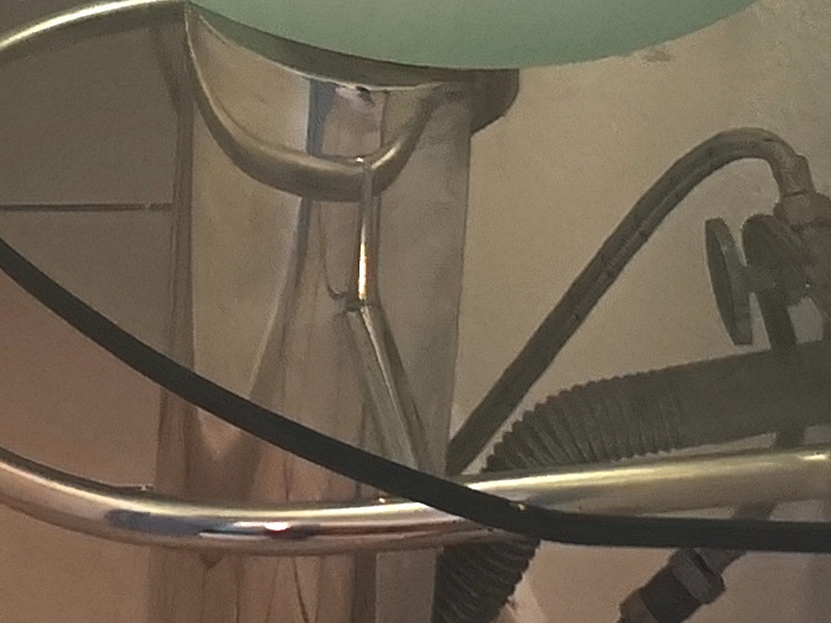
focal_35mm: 146
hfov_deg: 12.9
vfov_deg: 8.9
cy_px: -1008
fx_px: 3504
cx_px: -356
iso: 250
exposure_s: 1/30
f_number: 1.8
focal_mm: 5.58
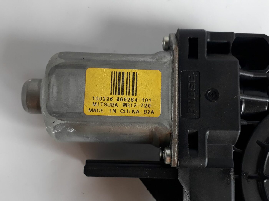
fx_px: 210
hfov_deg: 65.3
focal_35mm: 27
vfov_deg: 51.4
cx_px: 134
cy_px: 100
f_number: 1.9
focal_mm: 3.6
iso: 64
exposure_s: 1/33
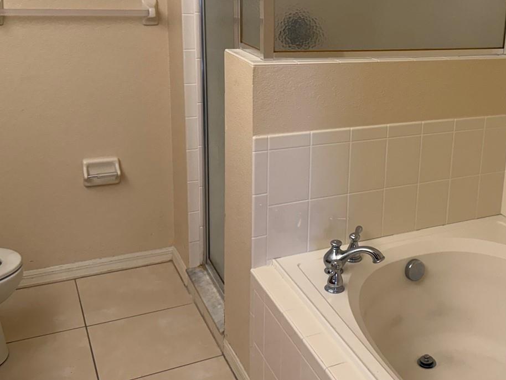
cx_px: 407
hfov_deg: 42.7
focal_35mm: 42
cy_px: 127
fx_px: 614
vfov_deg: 34.1
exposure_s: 1/120
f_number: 1.78
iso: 160
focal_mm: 6.76
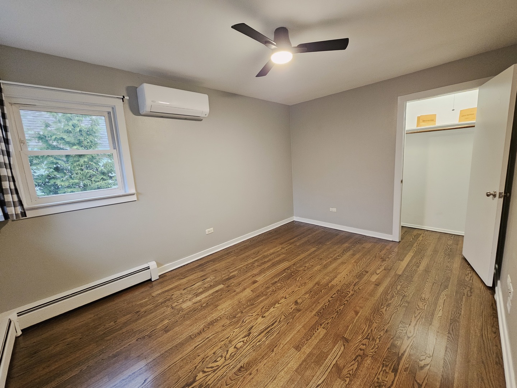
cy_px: 194
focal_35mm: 13
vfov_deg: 89.9
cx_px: 258
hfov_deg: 106.2
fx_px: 194
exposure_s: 1/24
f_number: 2.2
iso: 640
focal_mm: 2.2
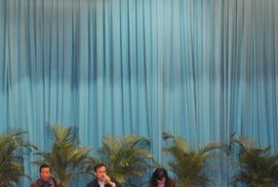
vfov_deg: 13.6
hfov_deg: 19.9
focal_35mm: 101
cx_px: 41
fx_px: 781
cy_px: 90
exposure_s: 1/60
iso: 400
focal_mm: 32
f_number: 4.2
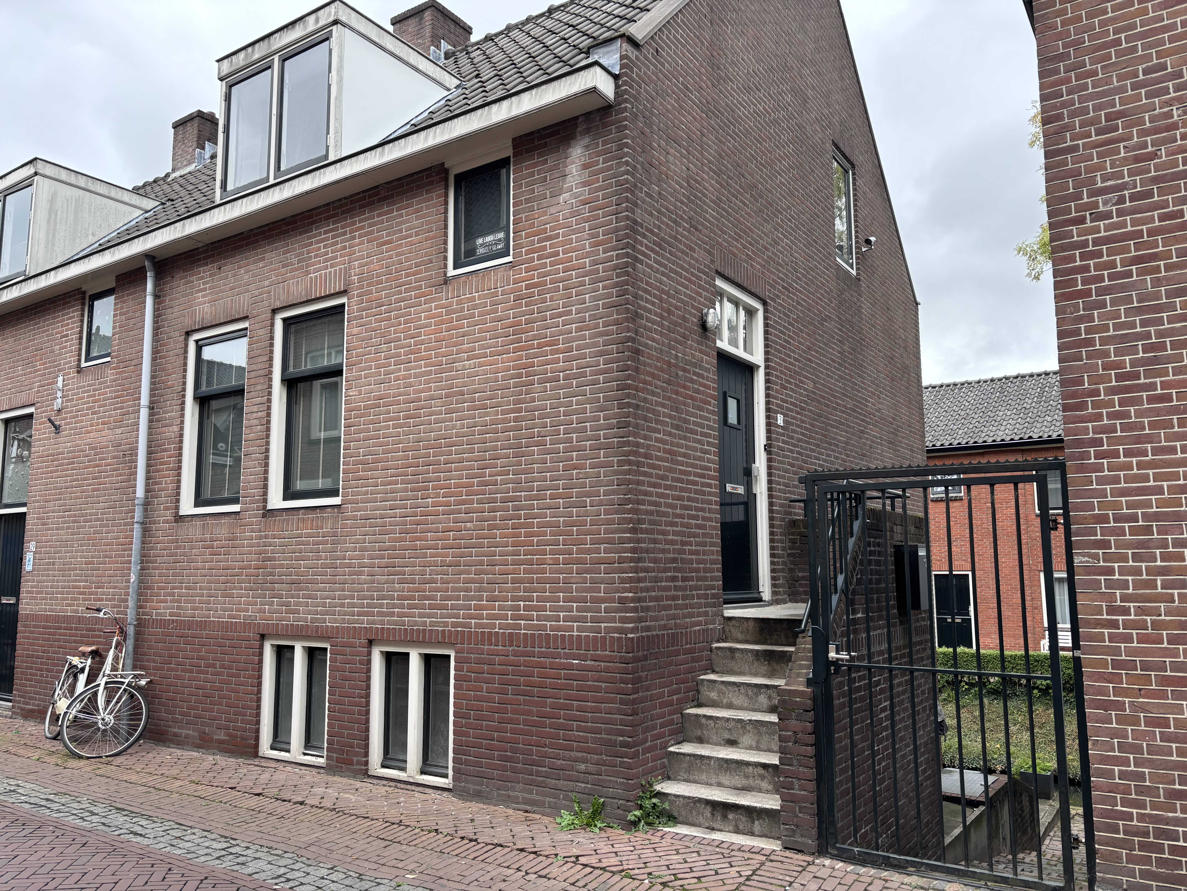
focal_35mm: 26
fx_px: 892
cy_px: 446
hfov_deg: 67.3
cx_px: 594
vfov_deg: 53.1
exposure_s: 1/251
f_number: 1.6
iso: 50
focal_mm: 6
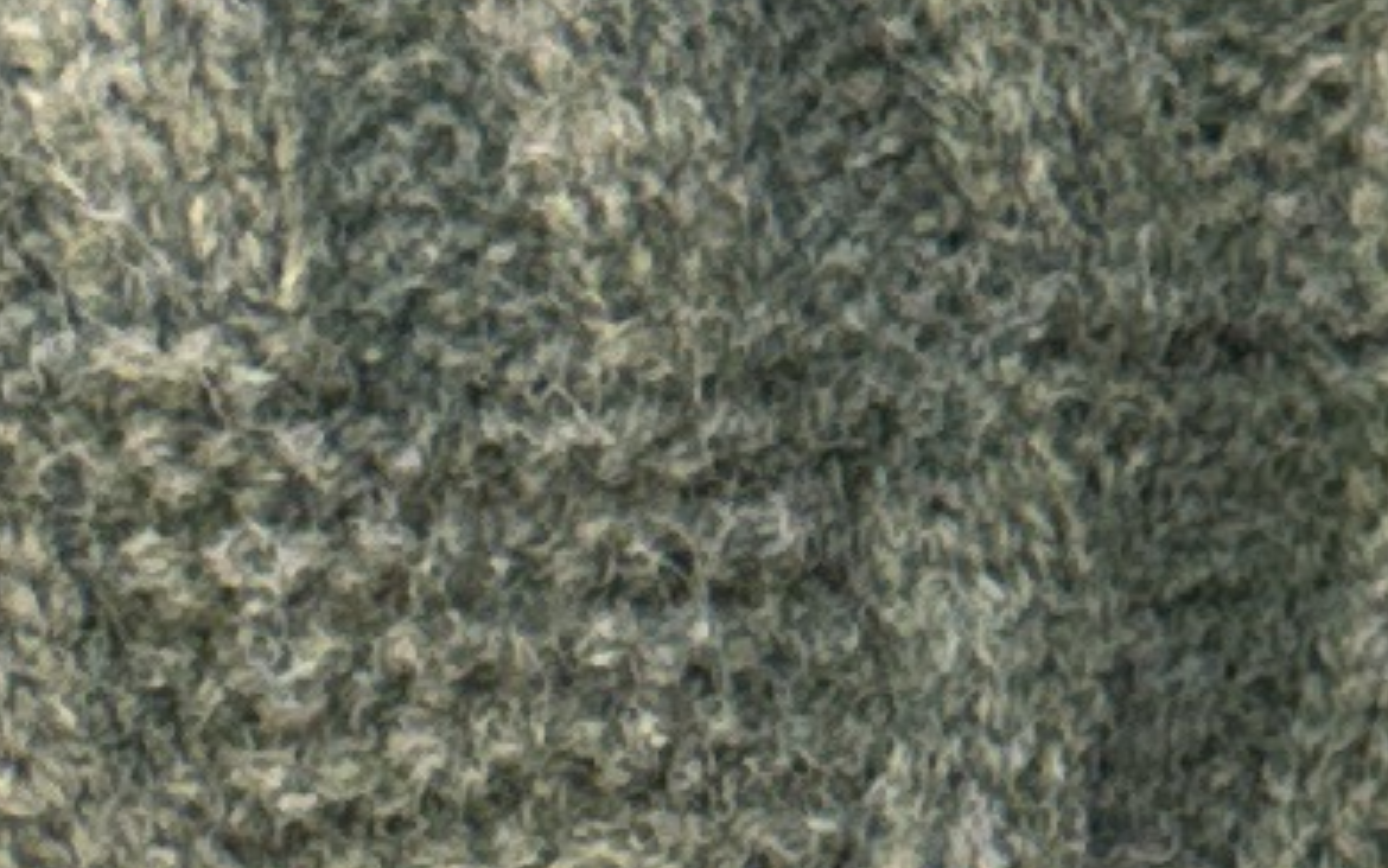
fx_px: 9951
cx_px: 1199
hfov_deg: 8.0
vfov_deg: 4.9
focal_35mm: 263
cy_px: 1889
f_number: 1.78
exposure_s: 1/256
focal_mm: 6.86
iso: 80
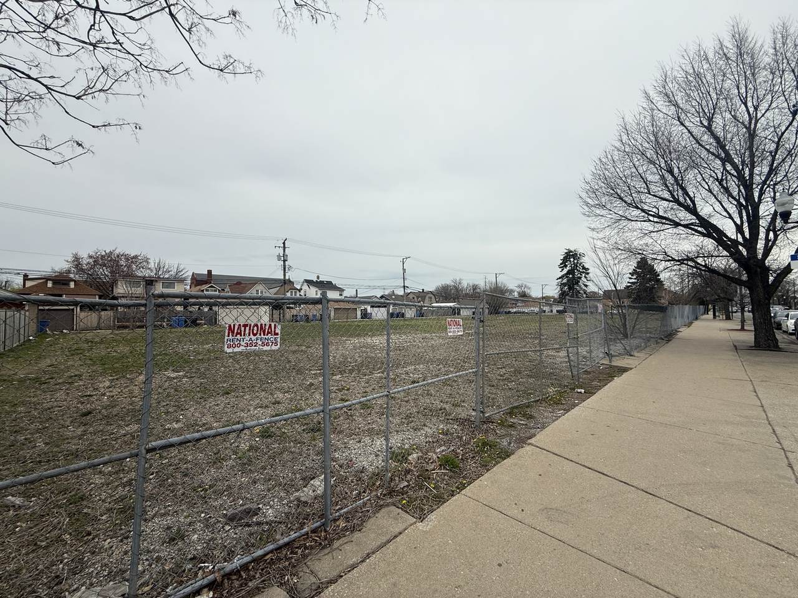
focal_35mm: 14
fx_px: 323
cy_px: 299
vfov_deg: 85.7
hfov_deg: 102.1
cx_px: 399
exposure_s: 1/1464
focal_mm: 2.22
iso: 50
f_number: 2.2
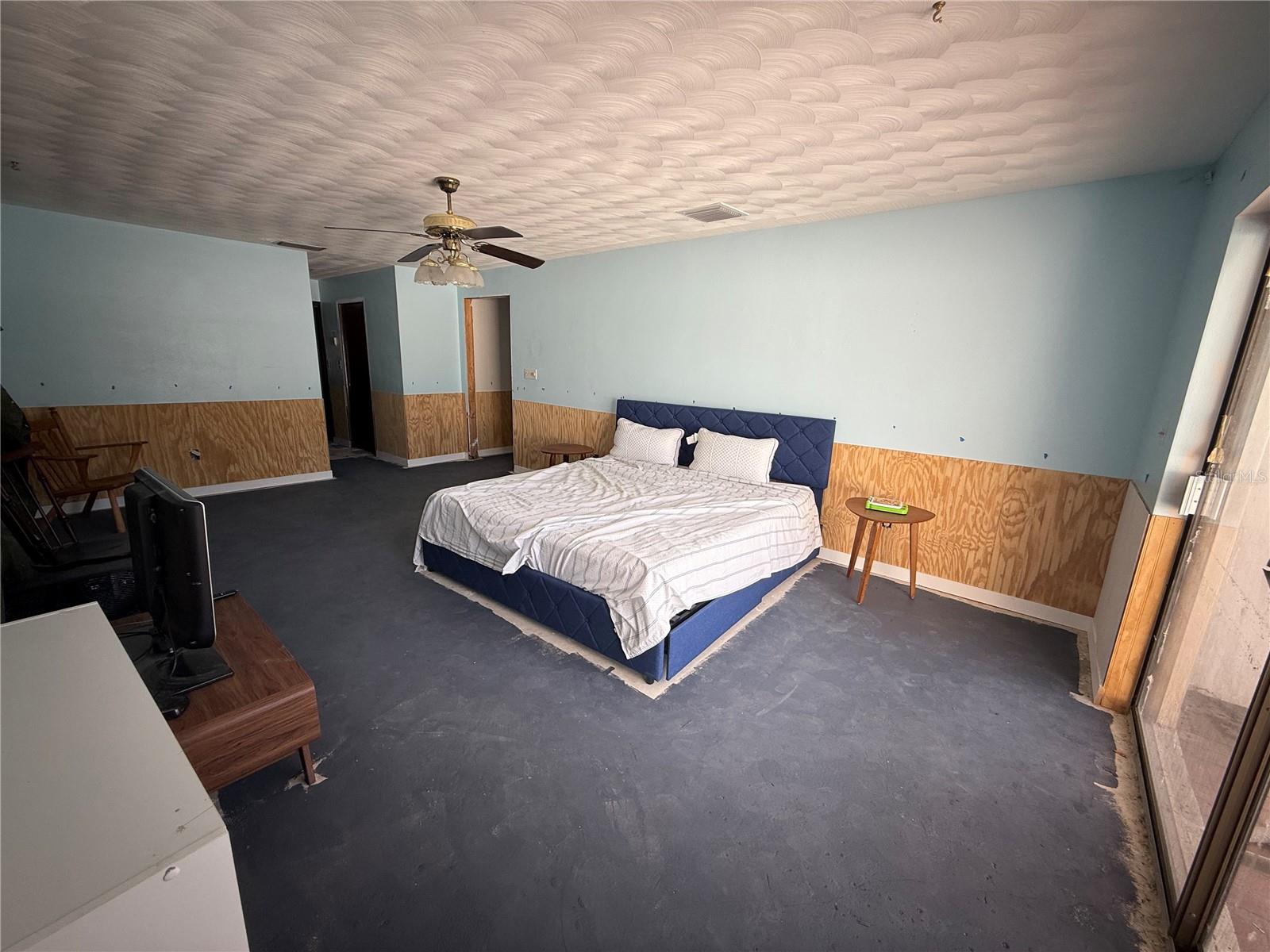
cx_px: 635
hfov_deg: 102.1
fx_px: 514
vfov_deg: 85.7
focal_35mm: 14
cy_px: 476
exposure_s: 1/99
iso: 64
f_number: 2.2
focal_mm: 2.22
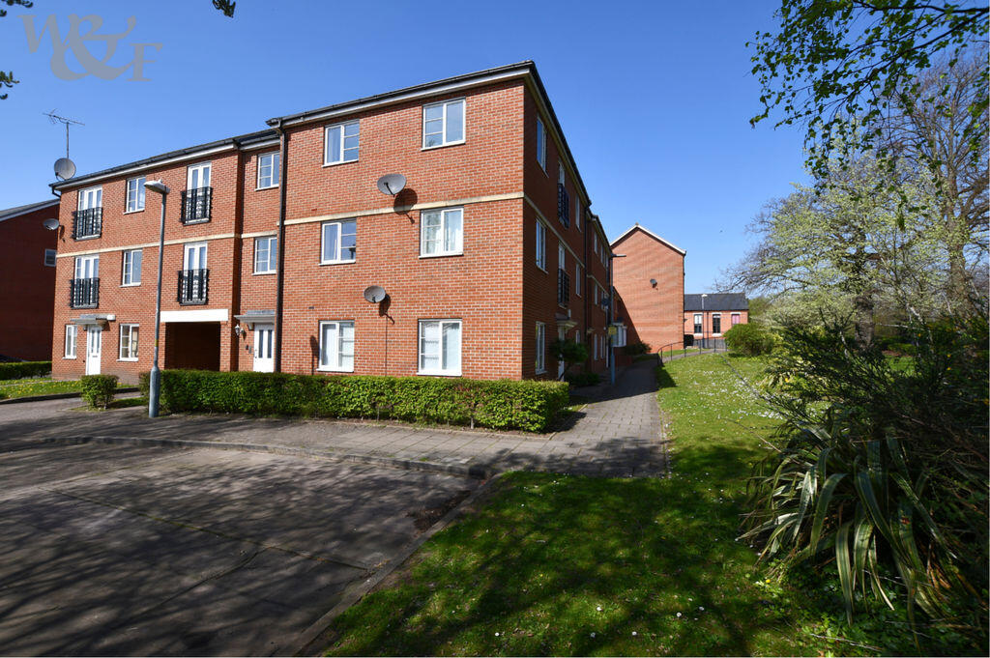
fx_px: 412
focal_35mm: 15
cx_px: 495
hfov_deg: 100.4
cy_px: 329
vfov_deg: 77.2
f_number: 8
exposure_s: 1/250
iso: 100
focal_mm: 10
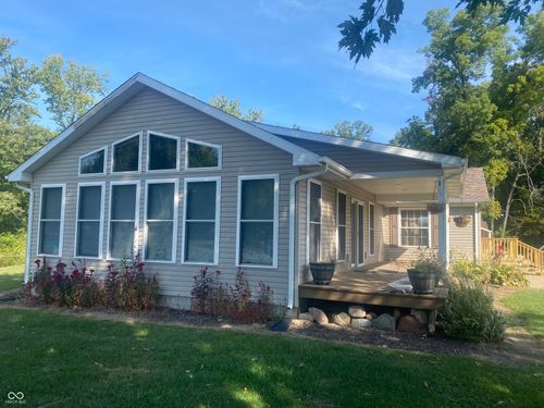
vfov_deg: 53.1
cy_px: 204
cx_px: 272
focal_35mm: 26
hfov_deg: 67.3
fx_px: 409
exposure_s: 1/1206
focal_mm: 4.25
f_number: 1.8
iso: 32
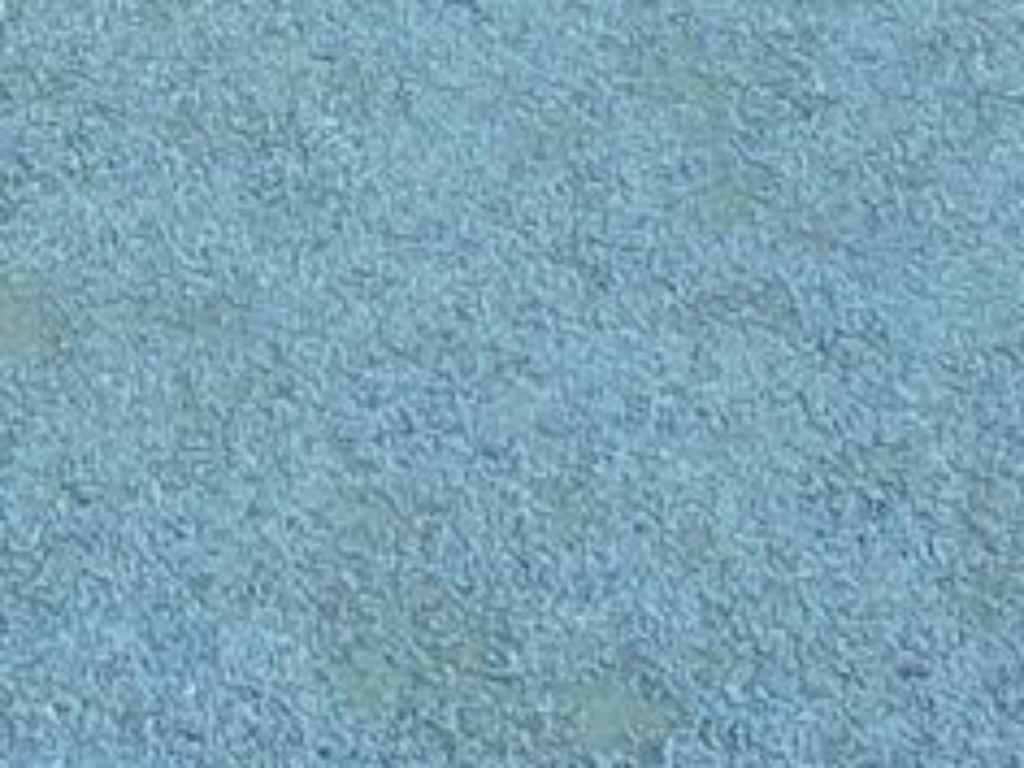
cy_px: -1467
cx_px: -278
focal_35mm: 176
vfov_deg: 7.5
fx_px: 5206
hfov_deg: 11.0
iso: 50
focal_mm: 4.32
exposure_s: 1/604
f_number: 2.4
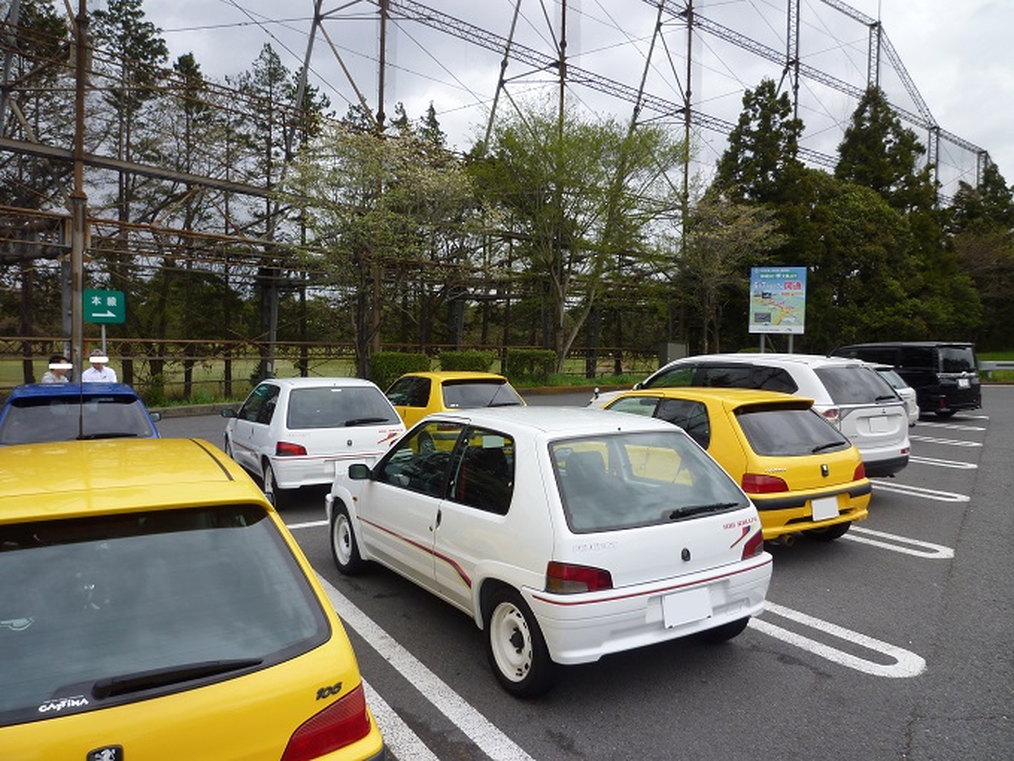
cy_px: 380
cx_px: 507
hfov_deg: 69.4
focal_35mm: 25
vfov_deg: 54.9
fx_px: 732
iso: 80
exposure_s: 1/125
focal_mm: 4.5
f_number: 4
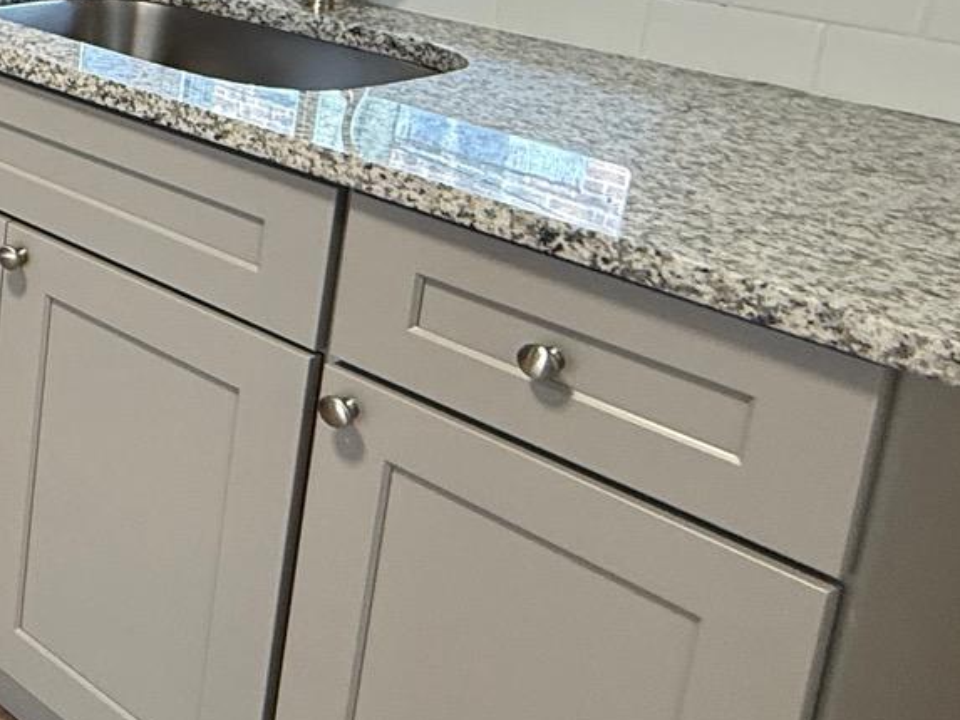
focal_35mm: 50
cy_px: -47
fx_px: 1387
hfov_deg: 26.7
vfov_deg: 27.0
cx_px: -496
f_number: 2.2
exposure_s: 1/60
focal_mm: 2.22
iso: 250
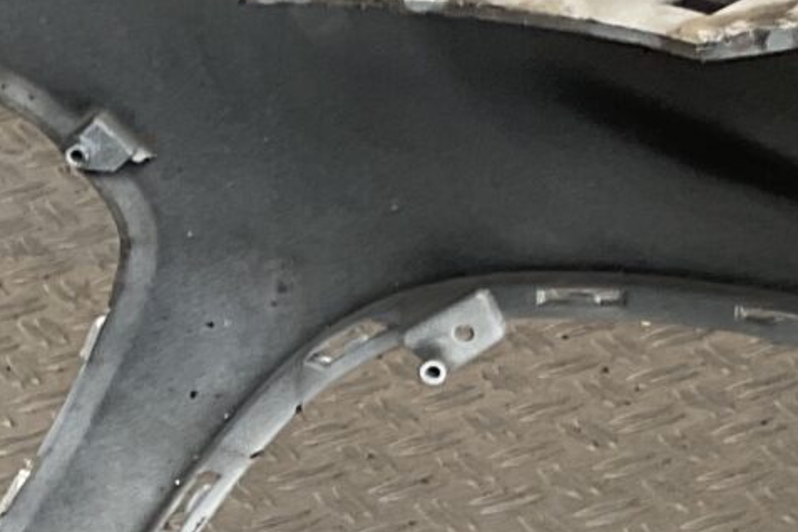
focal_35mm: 162
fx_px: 3591
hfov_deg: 12.4
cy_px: 632
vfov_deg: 8.4
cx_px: -137
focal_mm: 3
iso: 25
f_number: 1.8
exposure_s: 1/100
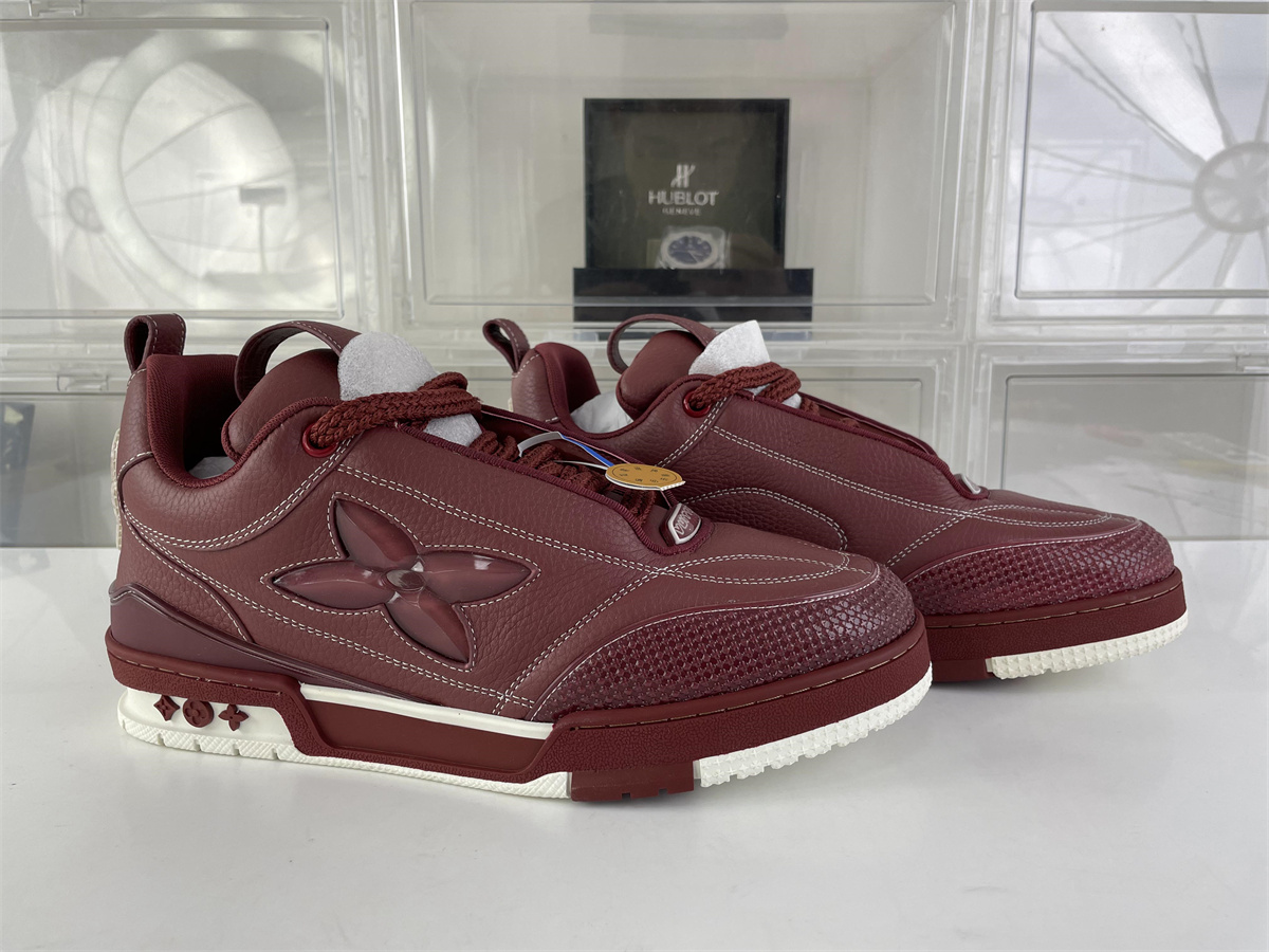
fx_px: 953
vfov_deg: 53.1
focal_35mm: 26
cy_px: 476
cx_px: 634
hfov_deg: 67.3
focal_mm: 4.2
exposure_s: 1/185
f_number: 1.6
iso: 32
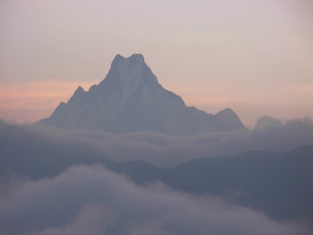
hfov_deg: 10.4
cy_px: 118
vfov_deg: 7.8
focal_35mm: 190
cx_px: 156
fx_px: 1718
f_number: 5
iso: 79
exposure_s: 1/71.8
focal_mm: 31.4
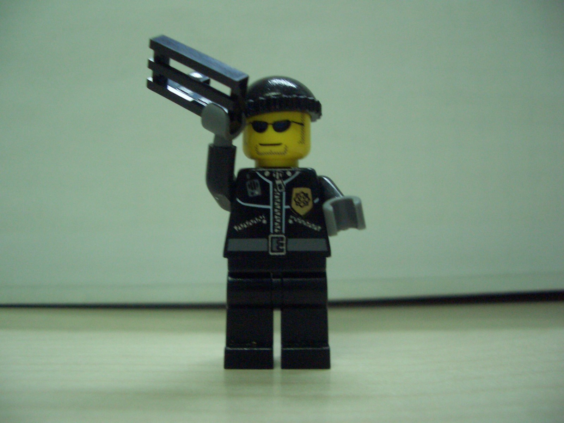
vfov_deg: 40.7
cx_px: 282
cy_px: 212
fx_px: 570
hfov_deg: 52.6
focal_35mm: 35
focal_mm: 5.8
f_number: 2.6
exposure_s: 1/40
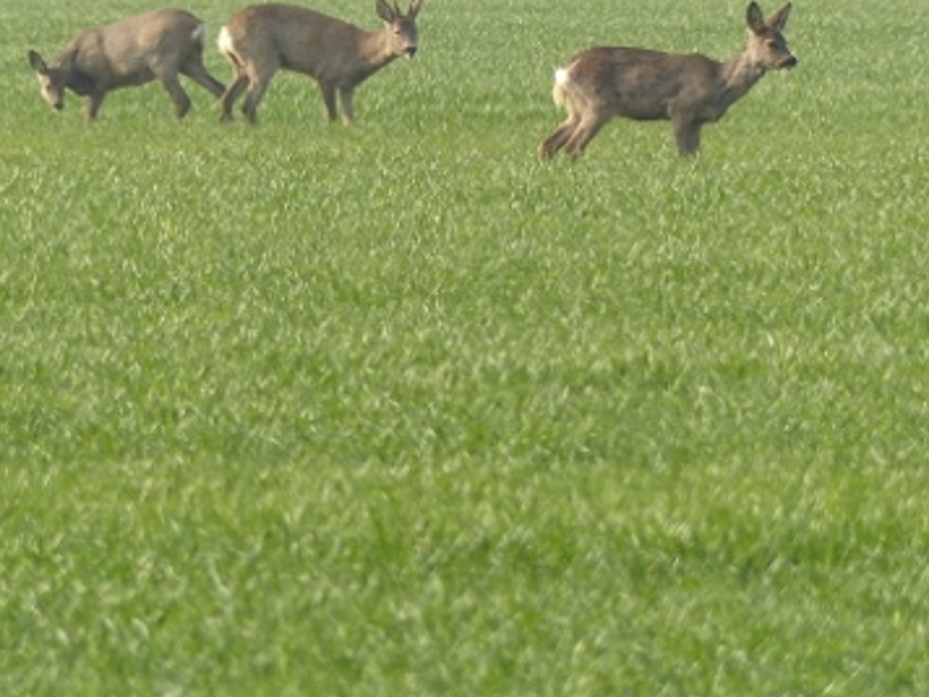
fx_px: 36042
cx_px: 418
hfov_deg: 1.5
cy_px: 31
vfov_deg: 1.1
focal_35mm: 1343
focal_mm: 107.6
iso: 160
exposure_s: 1/500
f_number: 4
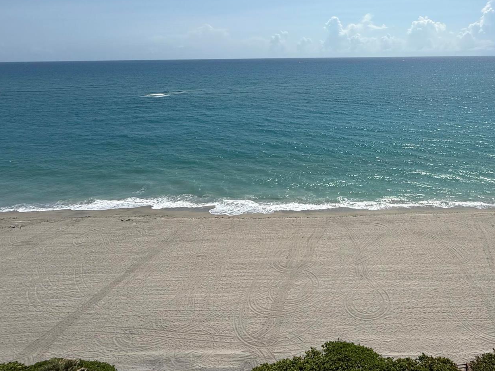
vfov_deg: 58.5
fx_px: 329
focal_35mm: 23
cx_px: 360
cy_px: 154
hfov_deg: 69.9
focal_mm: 2.22
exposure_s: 1/6173
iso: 64
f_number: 2.2
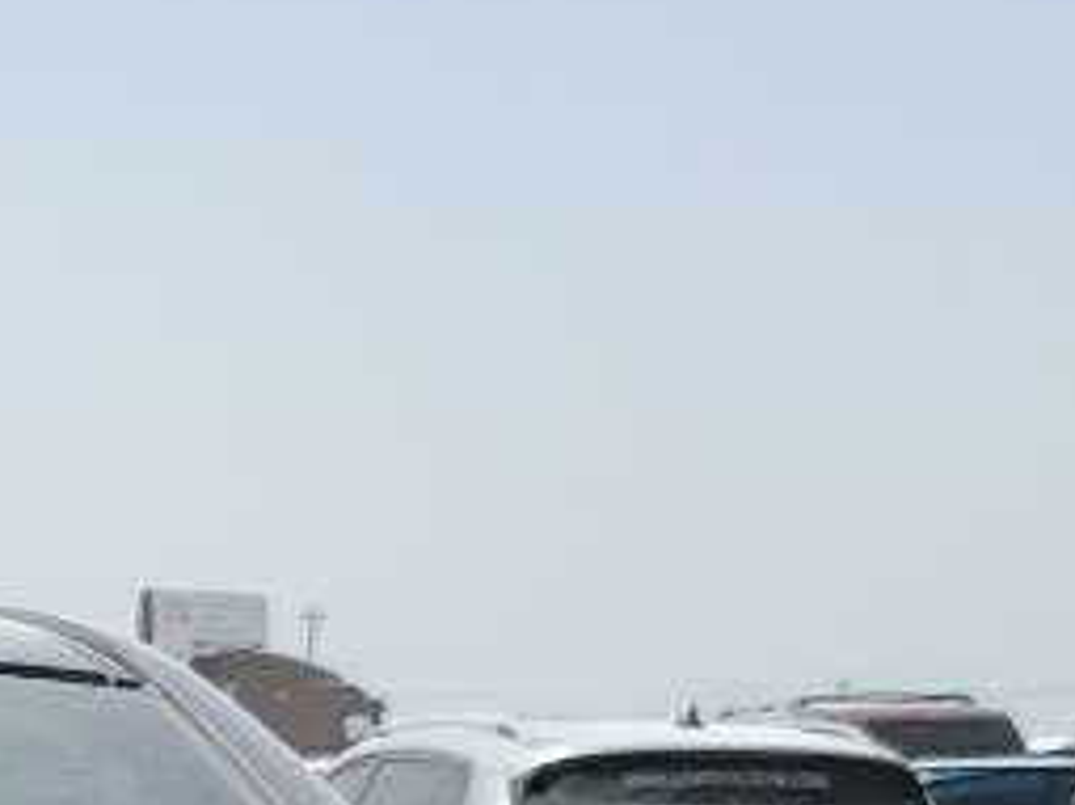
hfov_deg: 11.1
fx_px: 5060
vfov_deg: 7.9
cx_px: -986
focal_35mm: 163
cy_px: 2398
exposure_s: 1/3333
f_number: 1.5
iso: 50
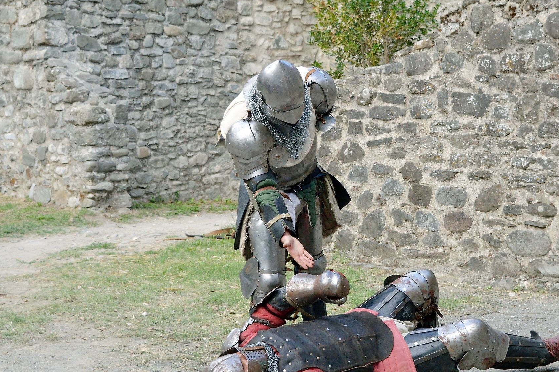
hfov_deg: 25.0
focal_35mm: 81
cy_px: 217
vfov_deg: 16.8
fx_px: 1257
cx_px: 357
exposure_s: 1/500
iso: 800
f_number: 5.6
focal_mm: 38
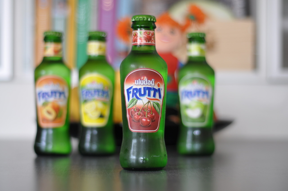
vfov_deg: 18.1
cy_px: 96
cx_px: 144
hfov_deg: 27.0
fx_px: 599
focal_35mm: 75
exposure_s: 1/50
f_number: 1.8
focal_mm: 50
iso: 200
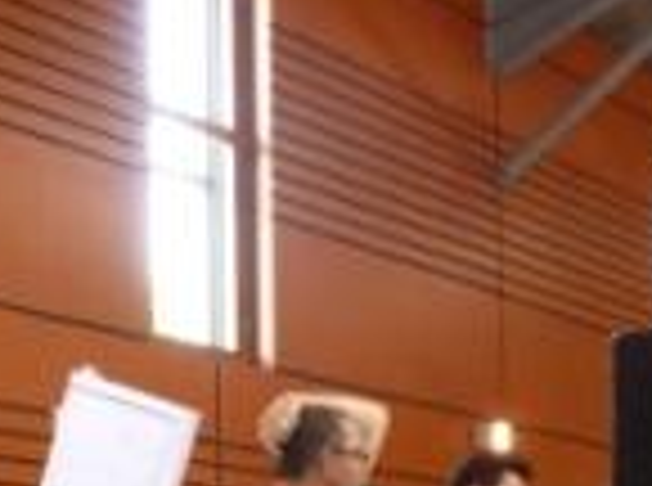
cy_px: 562
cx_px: 216
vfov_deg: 15.3
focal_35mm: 93
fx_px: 1747
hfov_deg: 21.1
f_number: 3.5
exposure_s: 1/15
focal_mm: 5.4
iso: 400
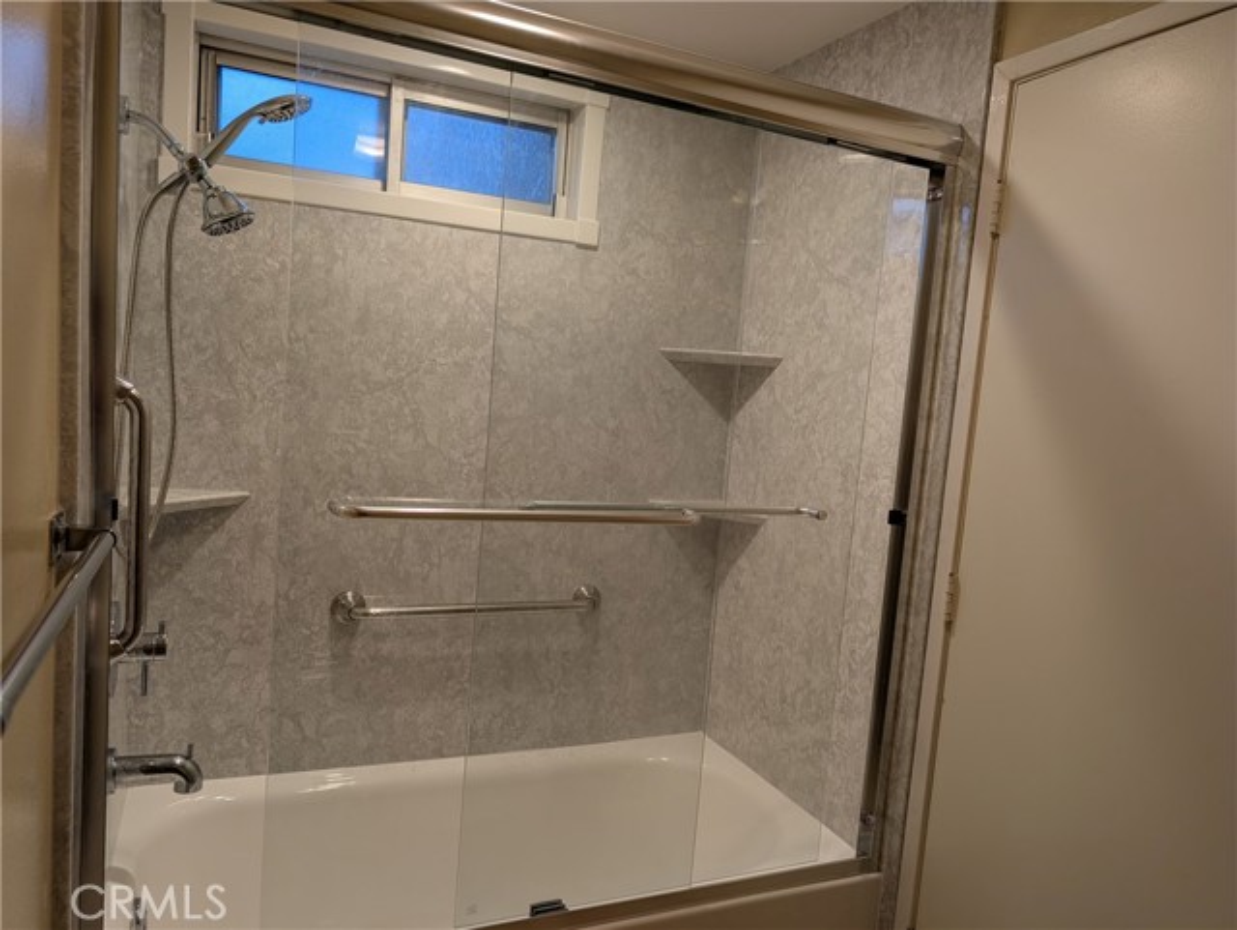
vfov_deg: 56.9
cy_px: 465
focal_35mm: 24
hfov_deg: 71.6
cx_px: 618
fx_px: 858
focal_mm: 6.9
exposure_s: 1/24
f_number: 1.68
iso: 25
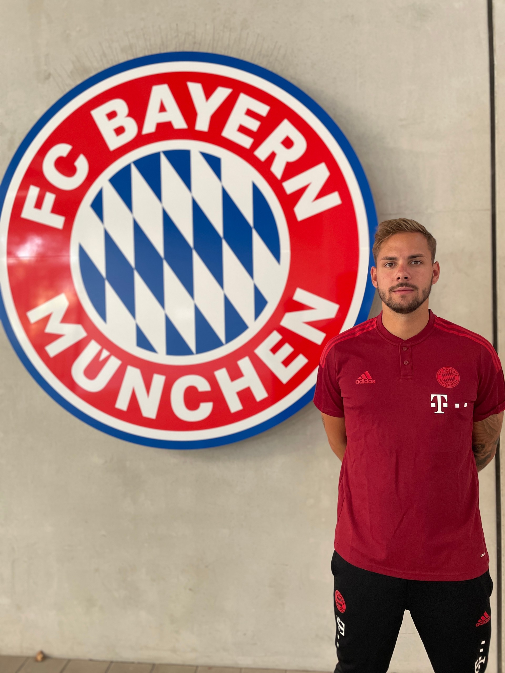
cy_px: 336
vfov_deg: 67.3
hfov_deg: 53.1
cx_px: 252
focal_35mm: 26
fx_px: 506
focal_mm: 4.2
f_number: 1.6
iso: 125
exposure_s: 1/75
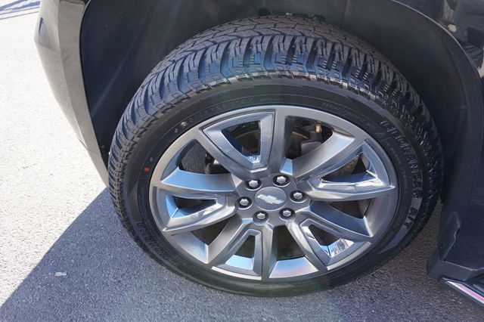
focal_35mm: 24
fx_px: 322
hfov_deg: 73.8
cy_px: 161
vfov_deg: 53.1
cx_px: 242
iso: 100
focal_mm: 16
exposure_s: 1/60
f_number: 4.5
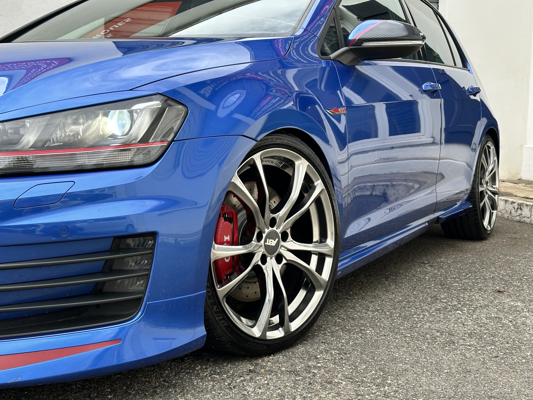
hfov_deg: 39.7
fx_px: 739
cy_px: 200
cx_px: 266
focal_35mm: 48
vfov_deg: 30.3
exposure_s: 1/791
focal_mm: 6.86
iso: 64
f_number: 1.78
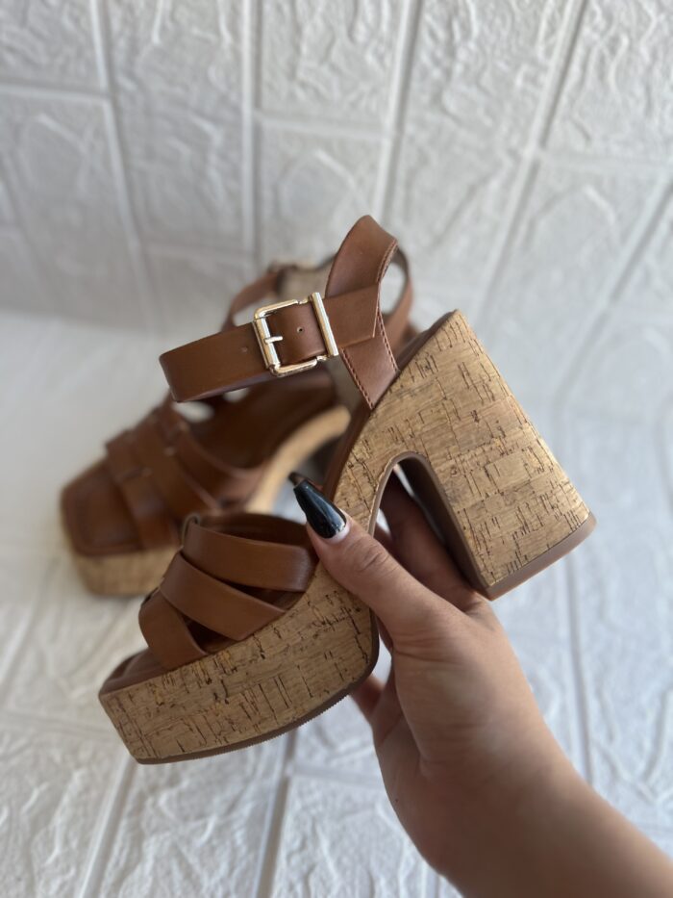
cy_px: 449
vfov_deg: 67.3
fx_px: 674
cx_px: 336
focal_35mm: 26
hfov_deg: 53.1
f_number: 1.5
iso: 32
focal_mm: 5.7
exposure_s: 1/121
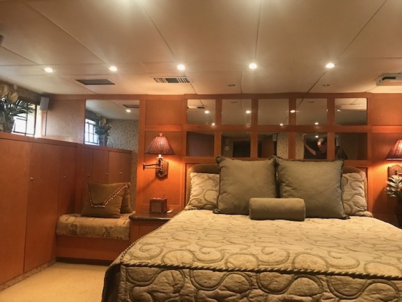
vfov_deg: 49.7
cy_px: 151
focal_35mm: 28
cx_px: 201
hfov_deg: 63.4
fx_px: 325
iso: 100
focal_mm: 3.99
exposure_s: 1/15
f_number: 1.8
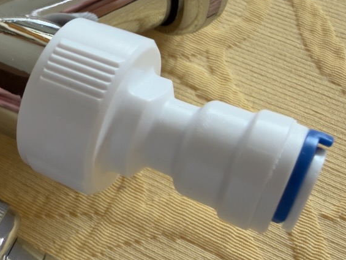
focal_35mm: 51
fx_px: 510
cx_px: 81
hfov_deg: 36.5
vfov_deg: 28.5
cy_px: 115
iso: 160
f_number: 2.2
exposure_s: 1/121
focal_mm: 2.22
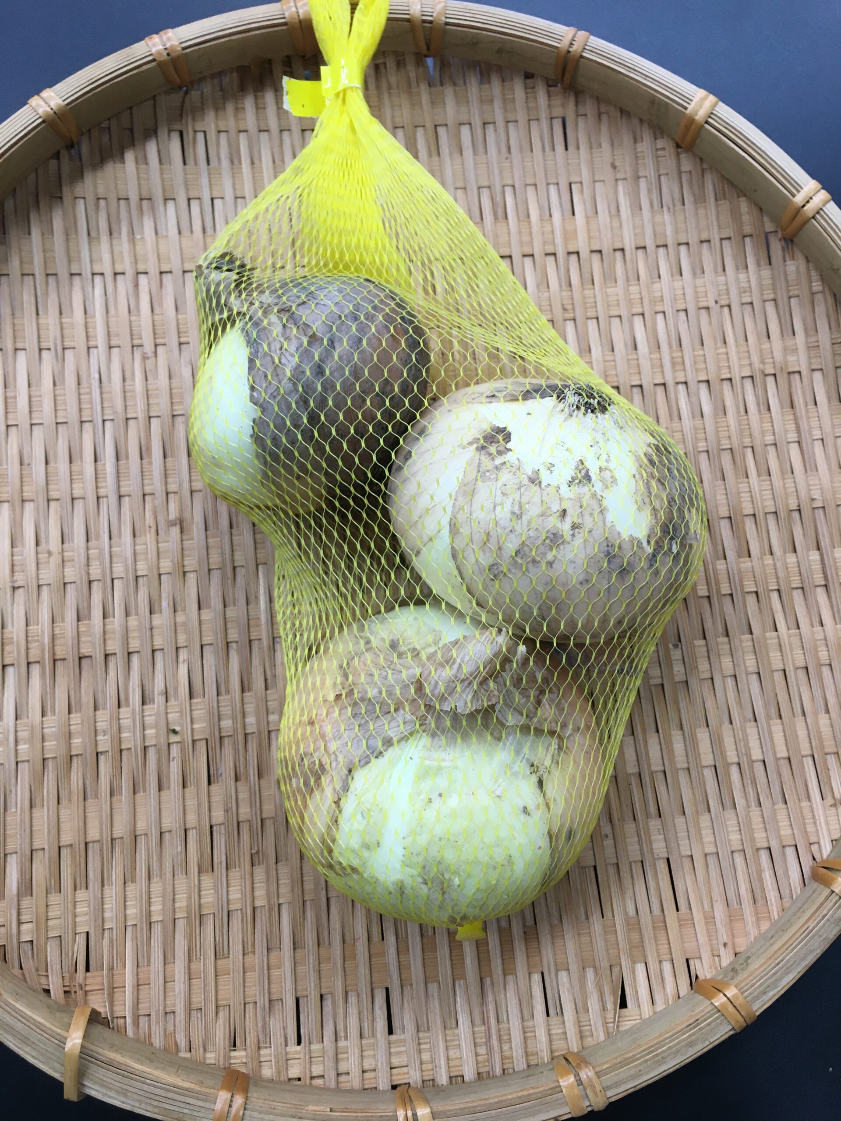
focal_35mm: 29
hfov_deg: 48.2
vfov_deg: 61.7
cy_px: 560
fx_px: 939
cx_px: 420
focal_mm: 4.15
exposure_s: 1/30
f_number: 2.2
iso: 32
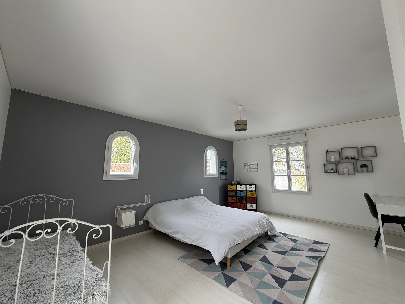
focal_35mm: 14
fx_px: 164
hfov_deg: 102.1
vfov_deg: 85.7
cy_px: 152
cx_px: 202
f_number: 2.2
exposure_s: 1/121
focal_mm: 2.22
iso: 100
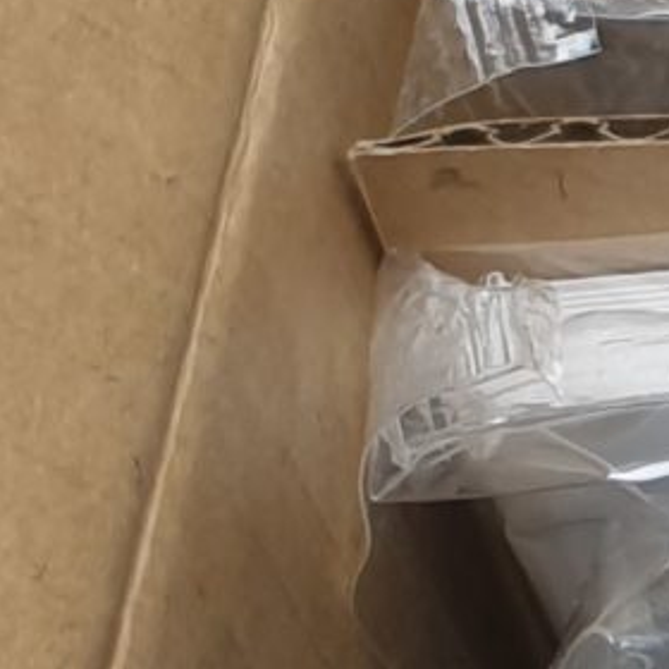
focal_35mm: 210
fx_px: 4592
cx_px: 2021
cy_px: 958
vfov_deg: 8.2
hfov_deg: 7.3
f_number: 2.4
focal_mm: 4.3
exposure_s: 1/50
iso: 50
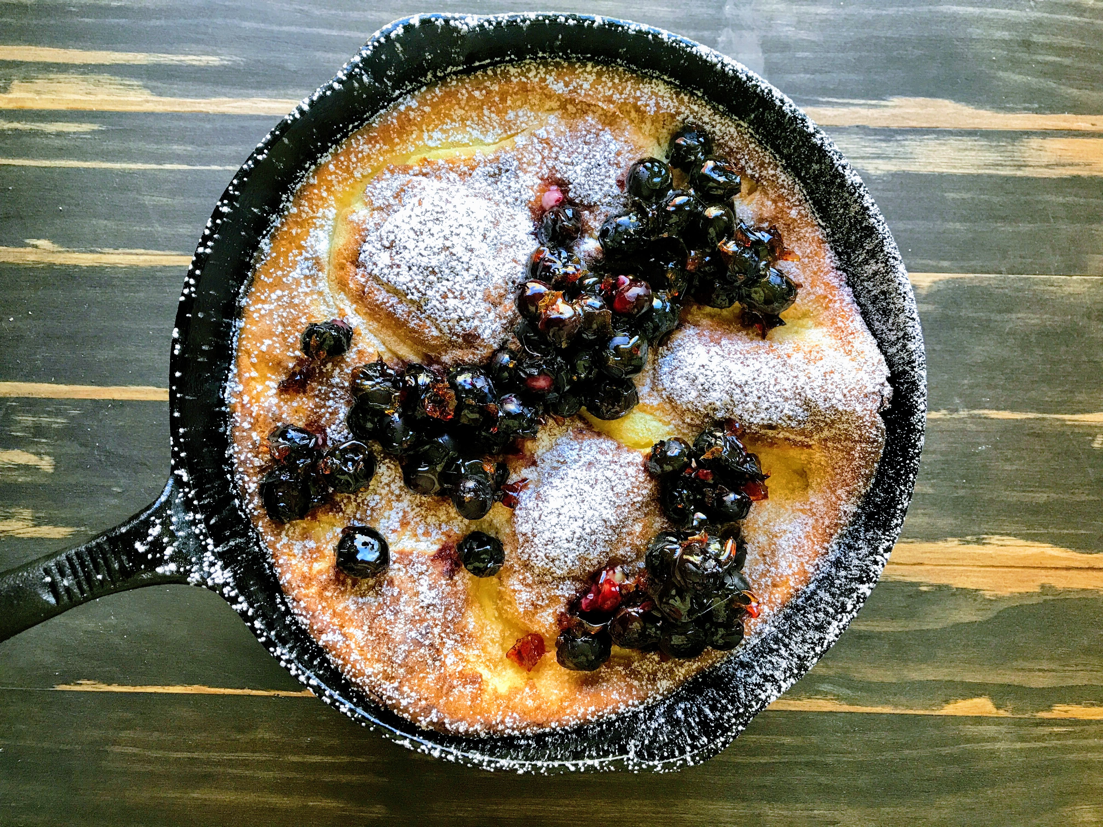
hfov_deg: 63.4
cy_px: 414
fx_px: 892
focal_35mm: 28
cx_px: 552
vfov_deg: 49.7
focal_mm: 3.99
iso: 40
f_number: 1.8
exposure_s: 1/15
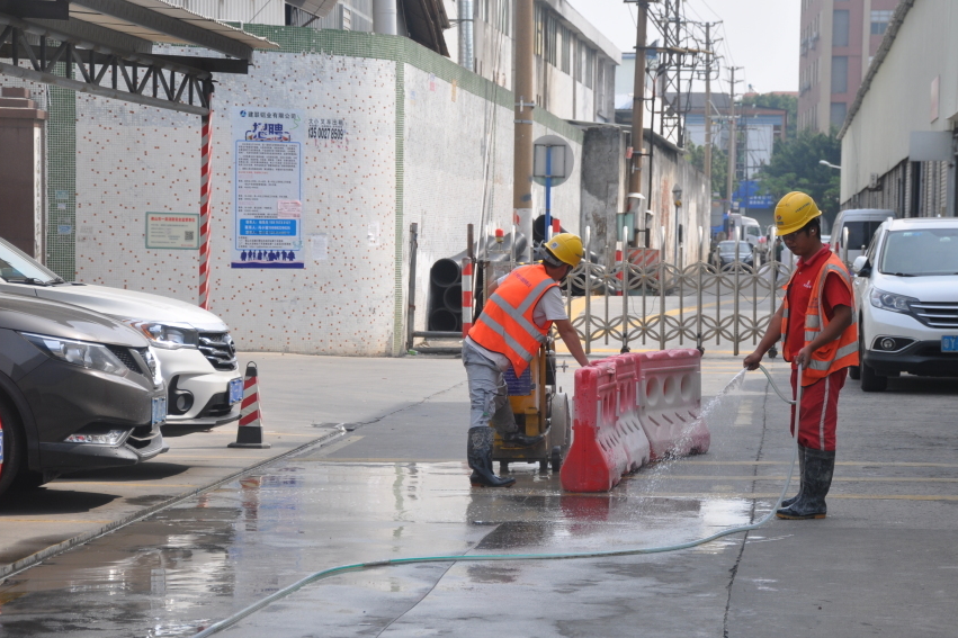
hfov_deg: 17.2
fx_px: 3166
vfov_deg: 11.5
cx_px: 555
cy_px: 362
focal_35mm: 119
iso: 200
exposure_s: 1/640
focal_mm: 66
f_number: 6.3
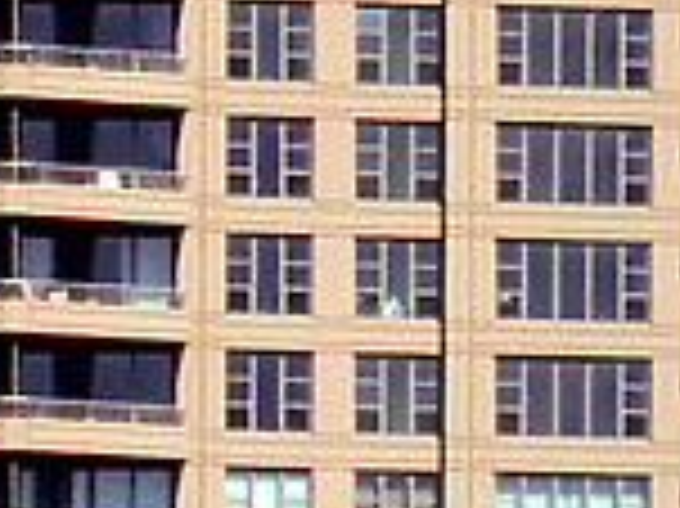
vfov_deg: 1.8
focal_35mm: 830
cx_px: 14
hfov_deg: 2.4
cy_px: 753
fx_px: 16292
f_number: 8
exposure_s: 1/350
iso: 64
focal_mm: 28.23
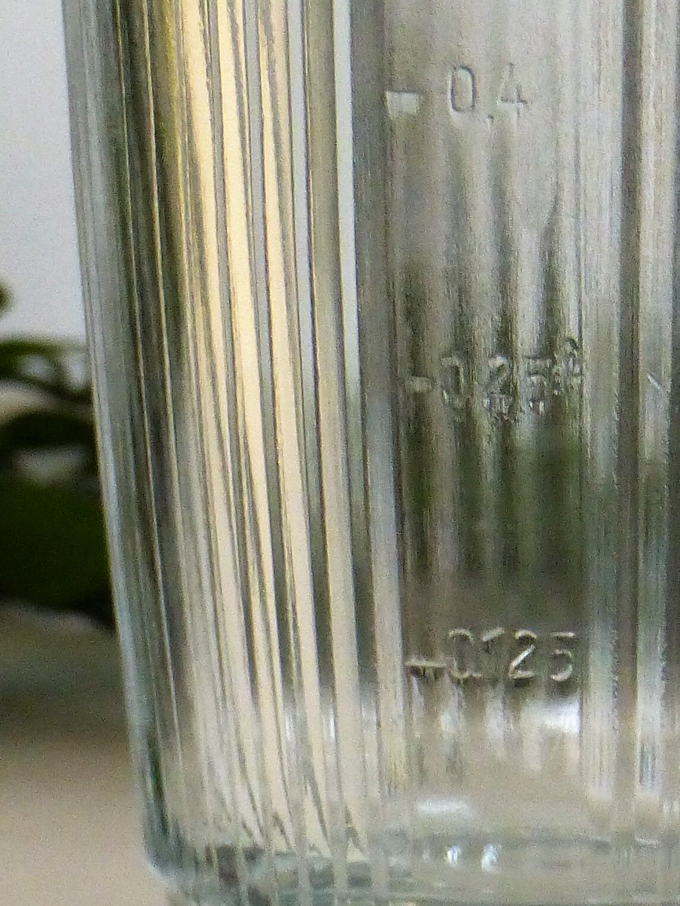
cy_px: 264
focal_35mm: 552
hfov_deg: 2.7
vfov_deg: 3.6
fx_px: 14456
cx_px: 653
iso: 400
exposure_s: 1/60
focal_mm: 34.5
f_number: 2.8
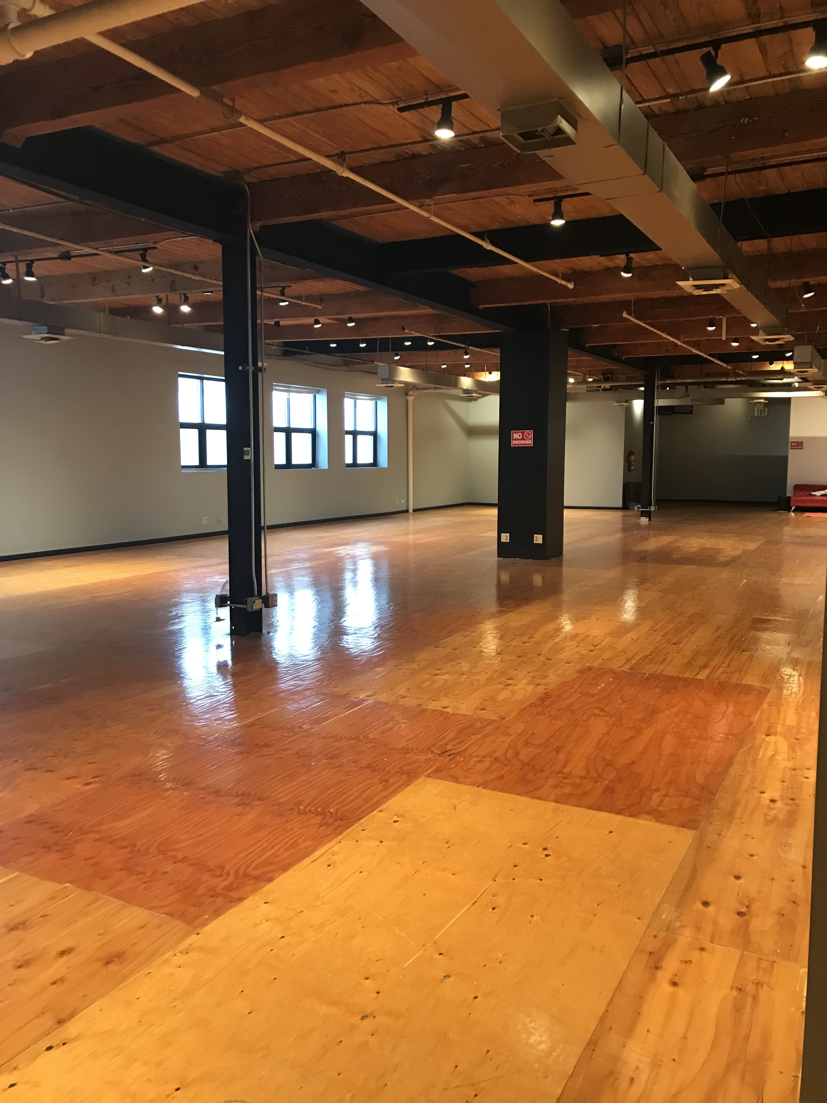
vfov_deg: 63.4
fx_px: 892
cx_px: 414
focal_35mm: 28
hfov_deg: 49.7
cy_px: 552
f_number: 1.8
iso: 64
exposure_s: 1/15
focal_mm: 3.99
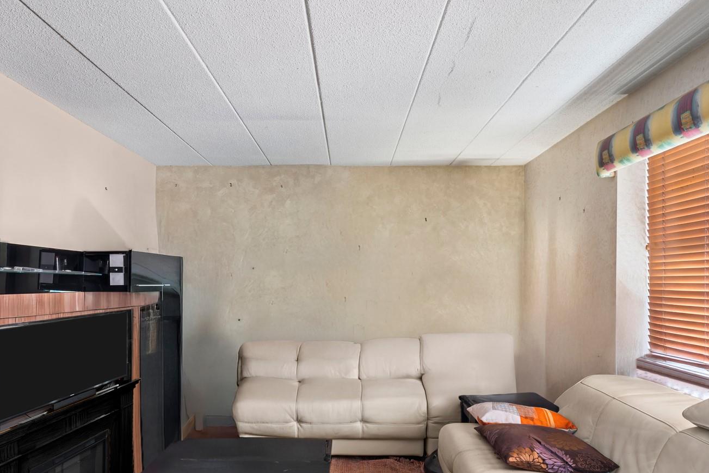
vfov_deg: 56.4
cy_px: 302
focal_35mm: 22
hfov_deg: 78.5
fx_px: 433
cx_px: 340
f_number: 10
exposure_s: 3.2
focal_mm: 14
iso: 320
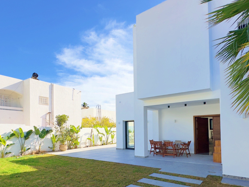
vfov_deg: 61.7
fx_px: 151
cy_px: 127
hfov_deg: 79.0
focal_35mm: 21
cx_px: 126
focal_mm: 2.22
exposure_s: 1/2304
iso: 50
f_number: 2.2
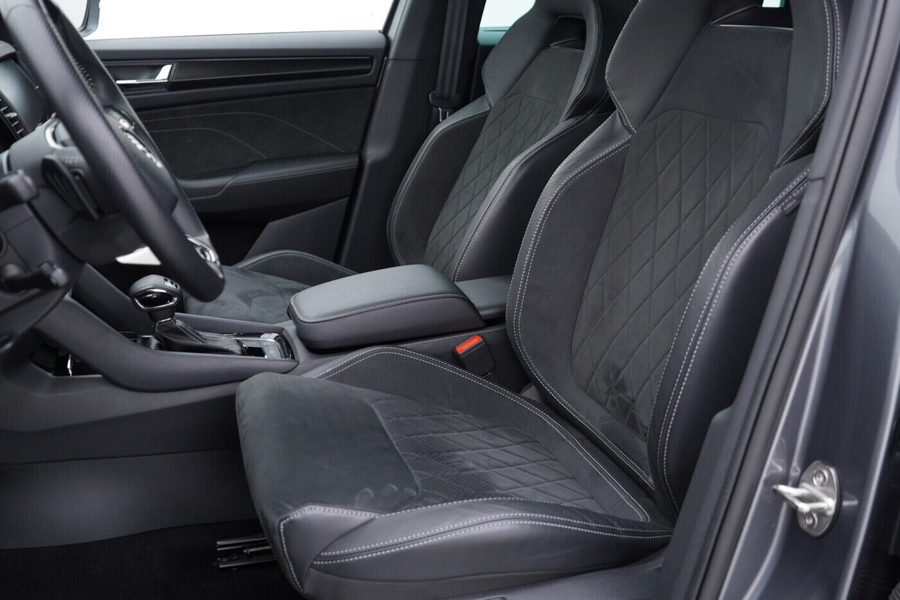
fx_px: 925
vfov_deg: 35.9
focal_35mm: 37
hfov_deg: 51.9
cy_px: 299
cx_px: 442
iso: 160
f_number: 2.8
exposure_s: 1/40
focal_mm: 24
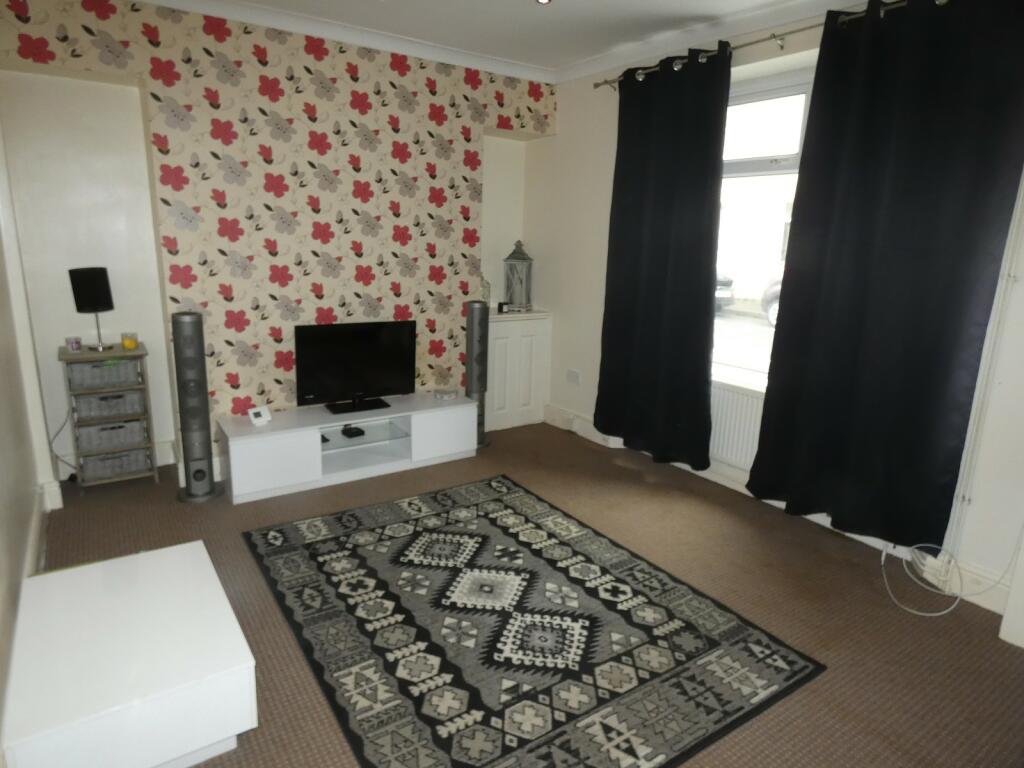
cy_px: 384
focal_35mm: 20
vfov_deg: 66.0
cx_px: 512
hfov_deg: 81.7
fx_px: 592
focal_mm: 3.6
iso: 320
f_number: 2.8
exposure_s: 1/60
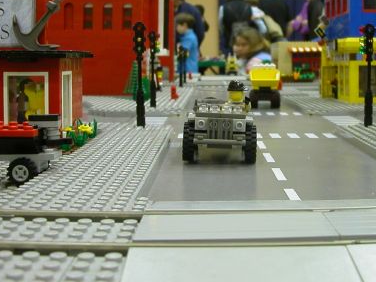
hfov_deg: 32.3
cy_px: 75
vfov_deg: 24.6
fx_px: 641
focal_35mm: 59
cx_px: 260
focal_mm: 5.6
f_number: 2.7
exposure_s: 1/17.6
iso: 100
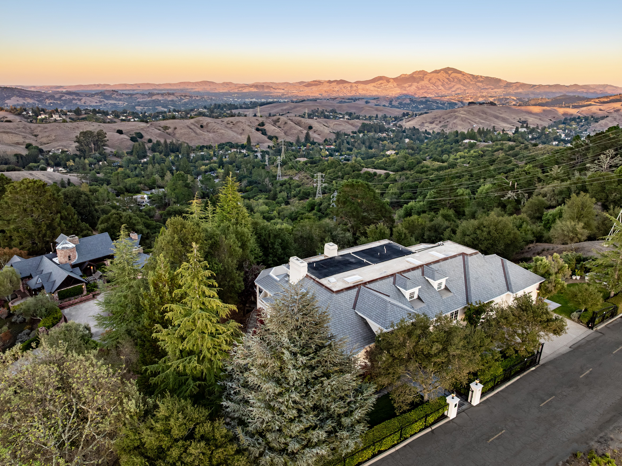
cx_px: 311
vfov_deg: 56.8
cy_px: 233
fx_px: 431
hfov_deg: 71.6
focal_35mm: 24
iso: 200
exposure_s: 1/320
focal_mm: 12.29
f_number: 2.8
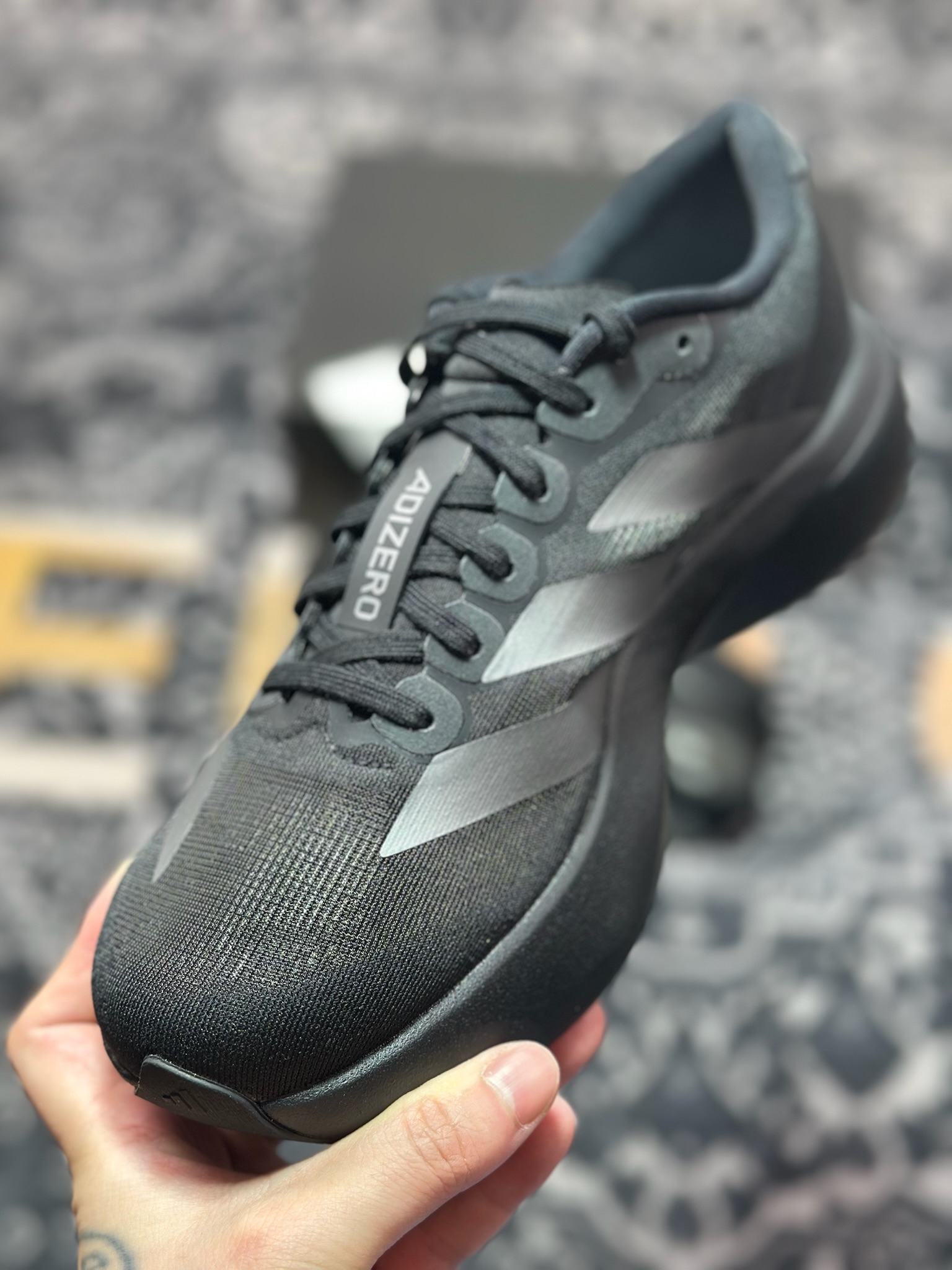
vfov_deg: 39.7
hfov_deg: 30.3
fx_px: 1760
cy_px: 635
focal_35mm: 48
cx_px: 476
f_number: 1.78
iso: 80
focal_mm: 6.86
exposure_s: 1/100
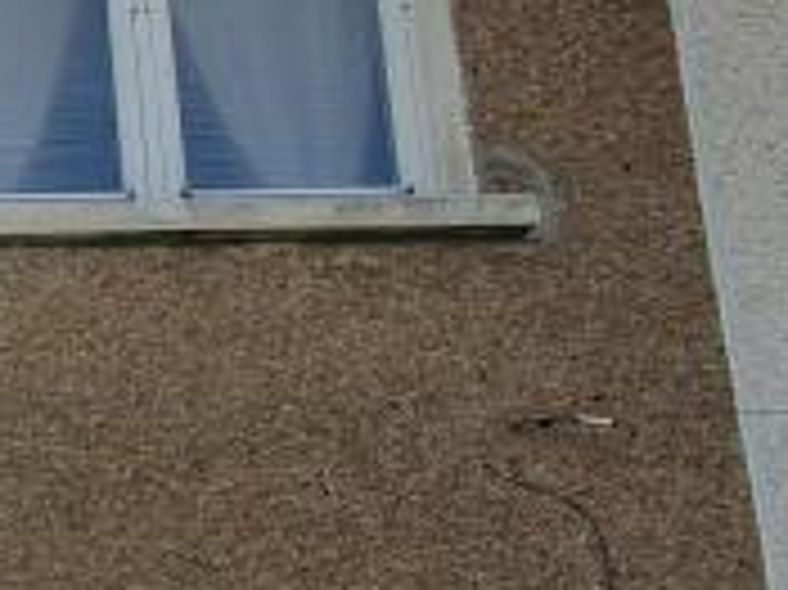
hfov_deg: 20.0
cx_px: -558
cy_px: 752
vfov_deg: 18.2
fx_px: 1729
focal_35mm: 76
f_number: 2.2
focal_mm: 1.8
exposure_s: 1/1076
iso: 50
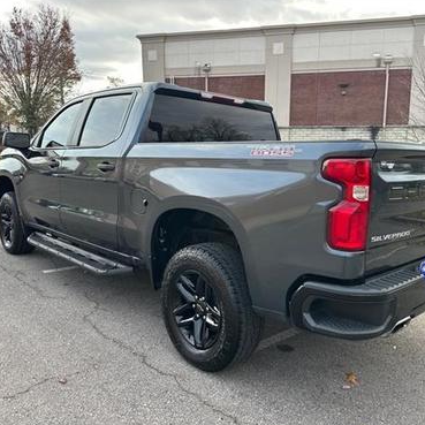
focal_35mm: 29
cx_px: 246
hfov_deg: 55.4
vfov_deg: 55.6
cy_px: 211
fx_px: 403
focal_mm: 6.86
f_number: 1.78
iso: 80
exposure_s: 1/564
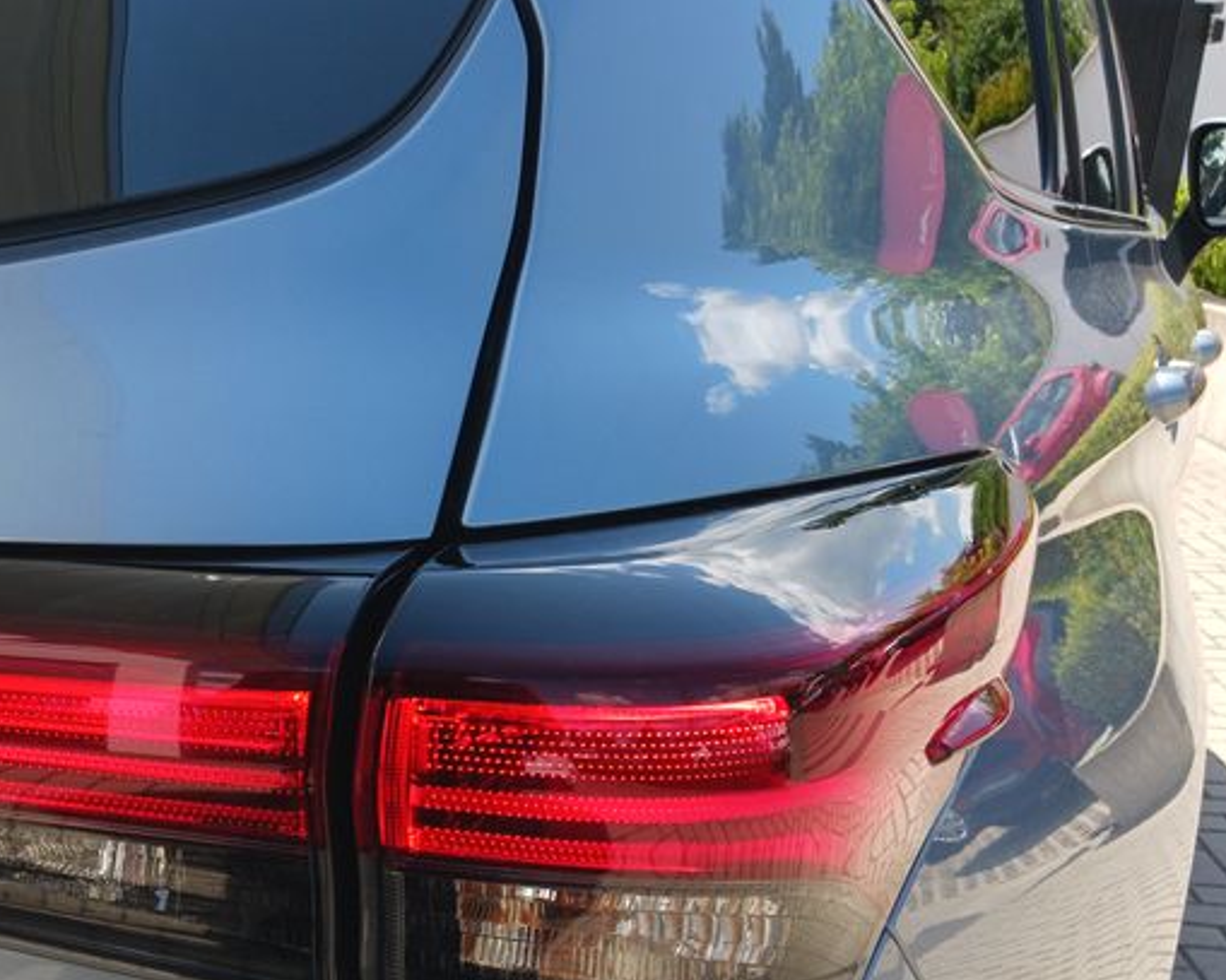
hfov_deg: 34.2
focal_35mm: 53
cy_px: 807
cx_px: 231
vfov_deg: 27.9
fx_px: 1923
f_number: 1.8
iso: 20
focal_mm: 4
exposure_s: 1/141
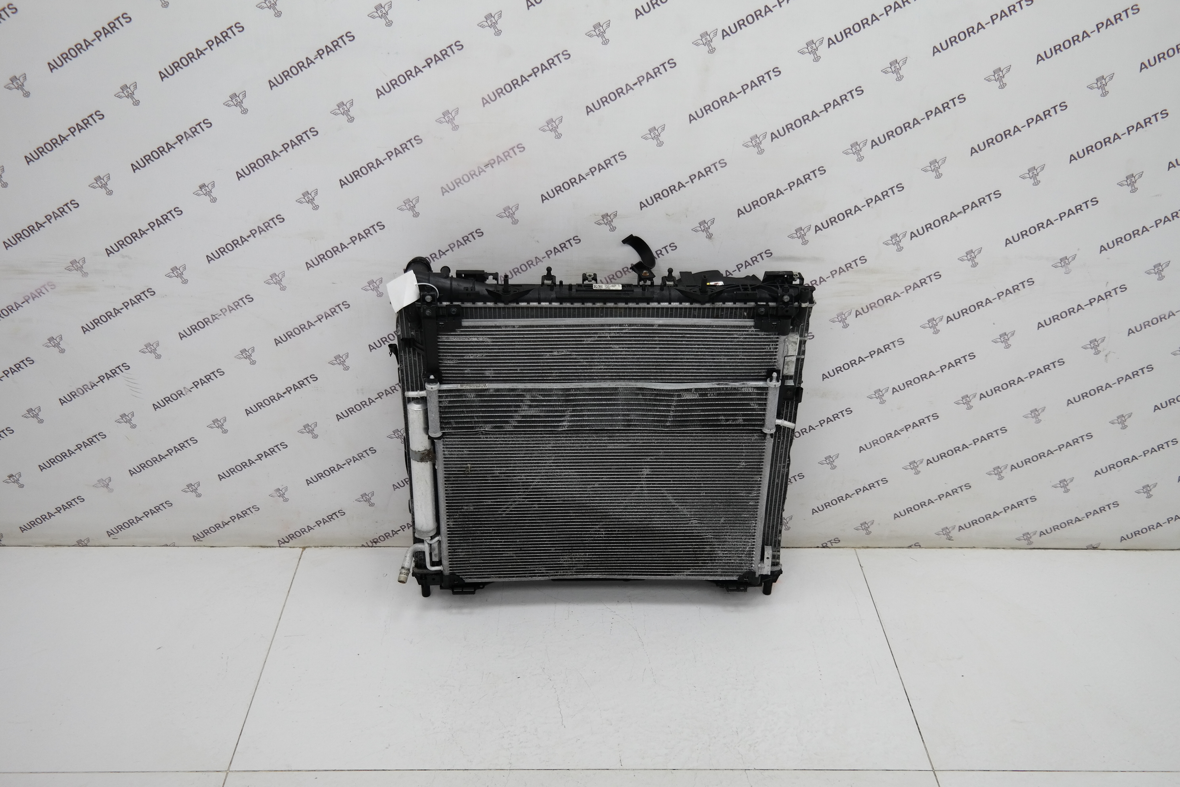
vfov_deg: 43.6
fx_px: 983
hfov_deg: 61.9
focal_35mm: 30
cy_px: 394
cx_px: 590
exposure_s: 1/80
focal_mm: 20
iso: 200
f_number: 3.5
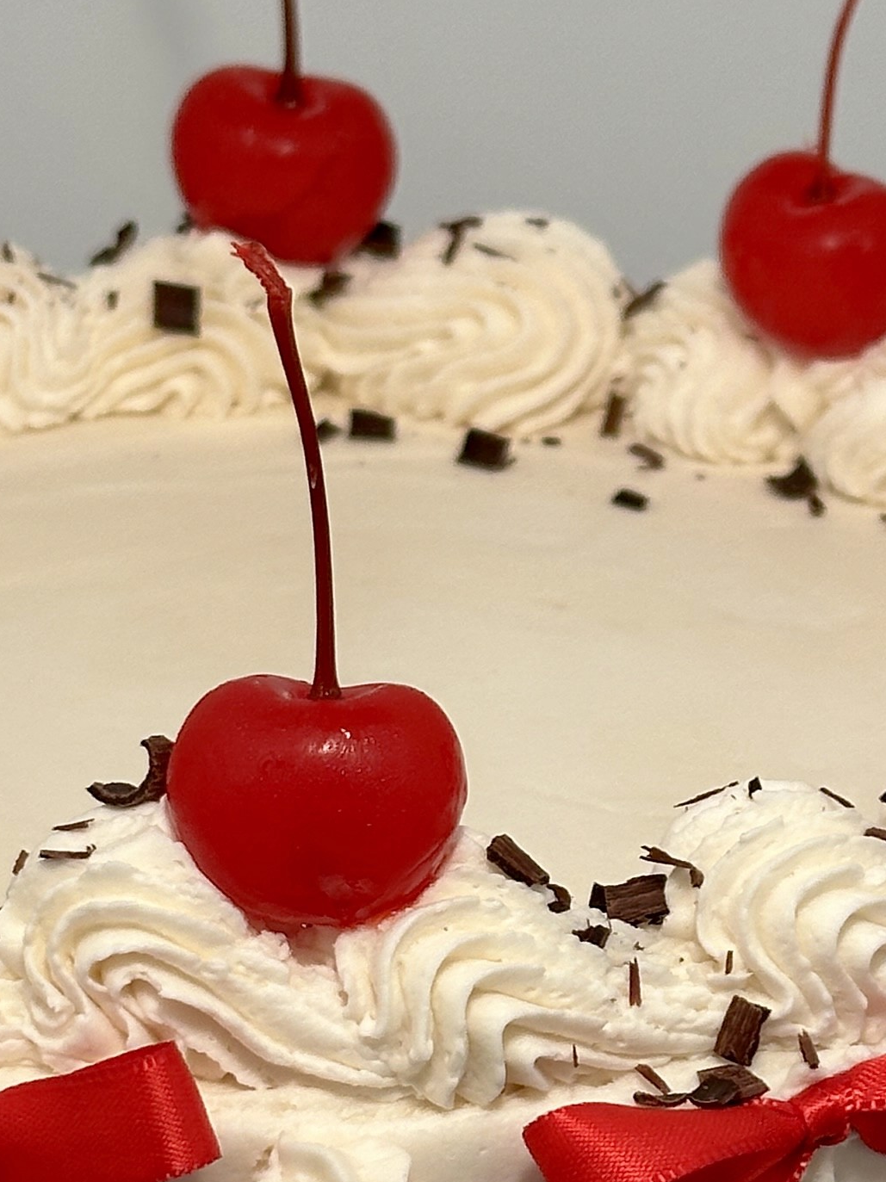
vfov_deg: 13.9
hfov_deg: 10.5
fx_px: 4814
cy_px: 1071
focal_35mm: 141
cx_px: 315
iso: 50
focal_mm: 6.86
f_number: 1.78
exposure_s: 1/120
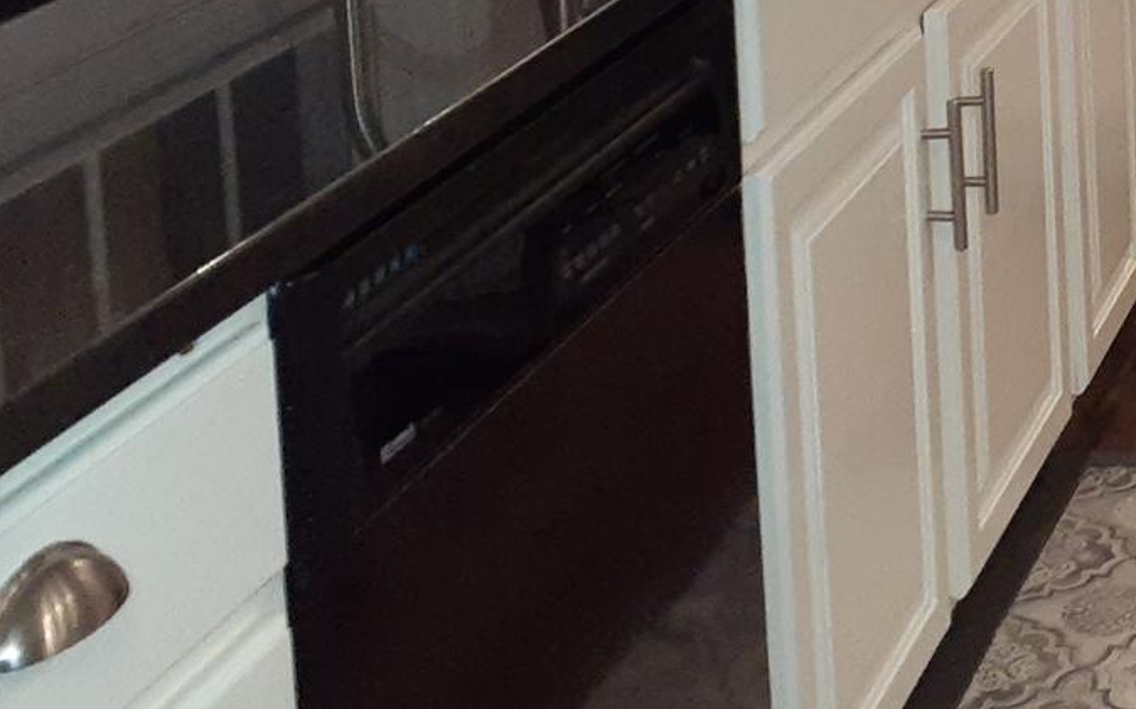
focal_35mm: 87
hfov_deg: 21.4
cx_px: 1498
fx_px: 2693
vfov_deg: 13.9
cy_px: -419
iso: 250
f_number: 1.9
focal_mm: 3.6
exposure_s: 1/30
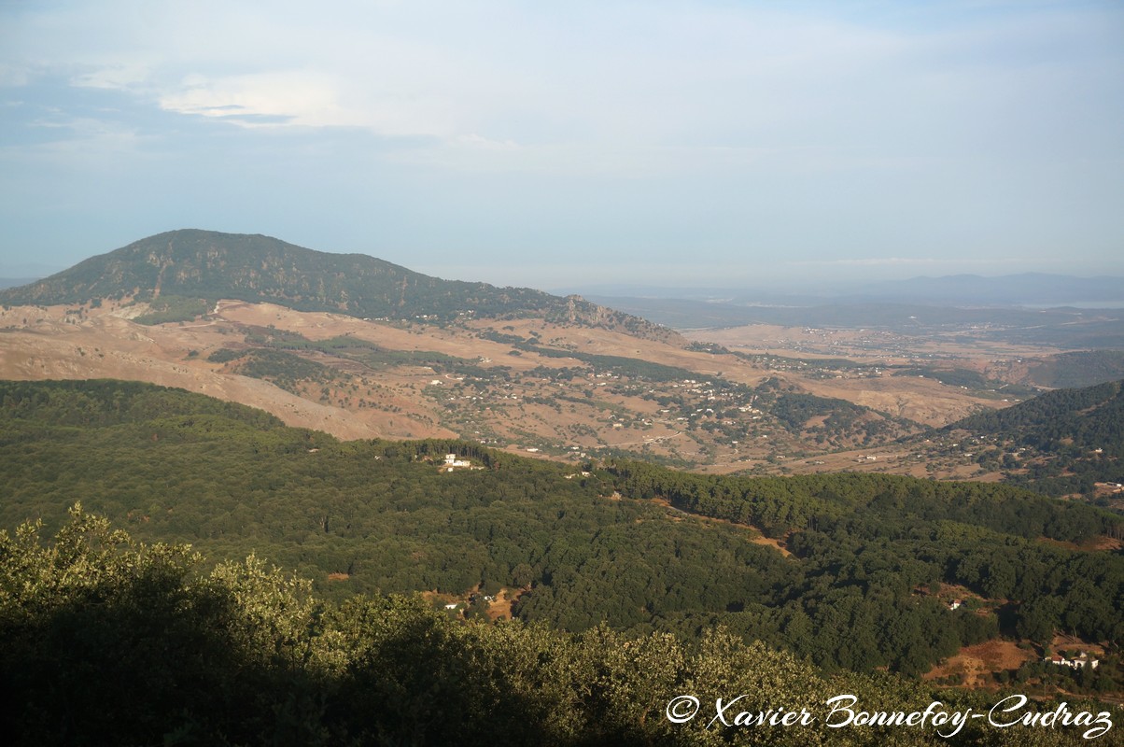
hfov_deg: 31.9
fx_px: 1965
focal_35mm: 63
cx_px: 562
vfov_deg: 21.5
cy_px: 374
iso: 100
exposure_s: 1/640
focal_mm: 42
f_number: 5.6
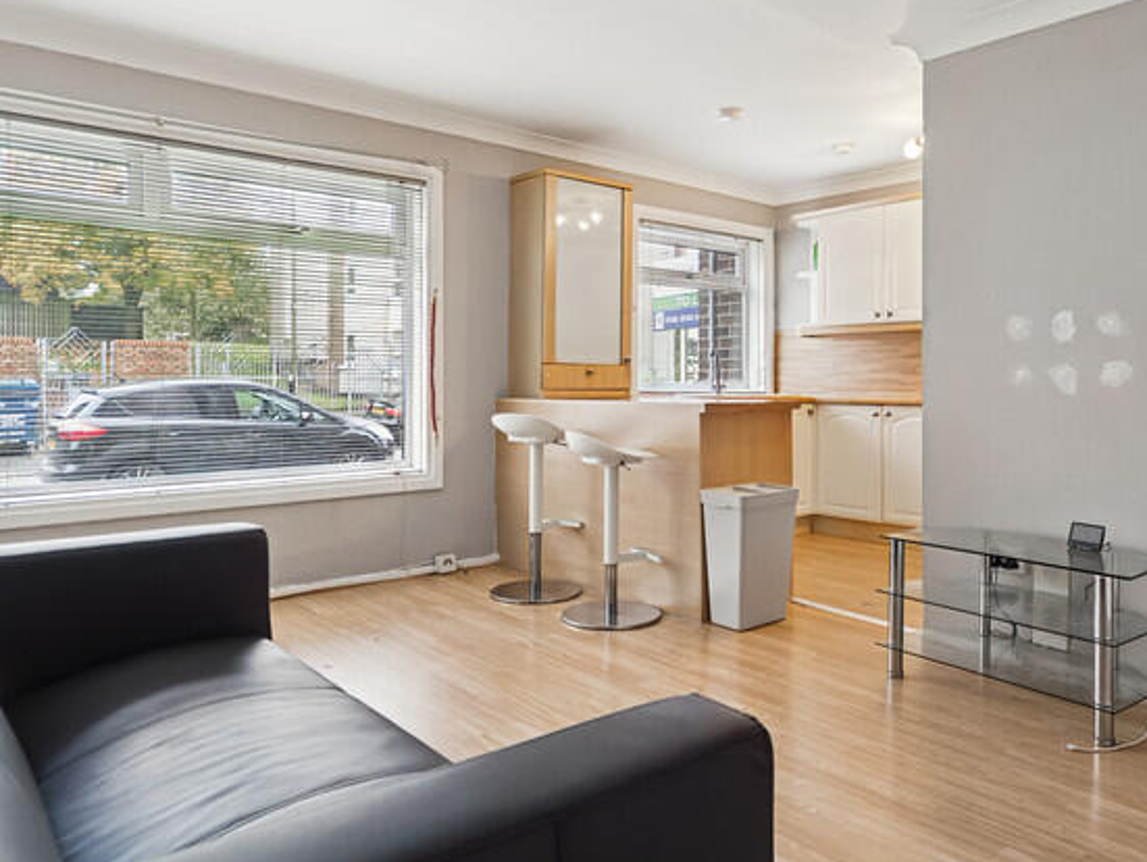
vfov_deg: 54.8
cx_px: 666
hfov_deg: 68.9
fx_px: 829
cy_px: 382
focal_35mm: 25
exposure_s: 1/100
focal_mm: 14
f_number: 3.5
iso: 800
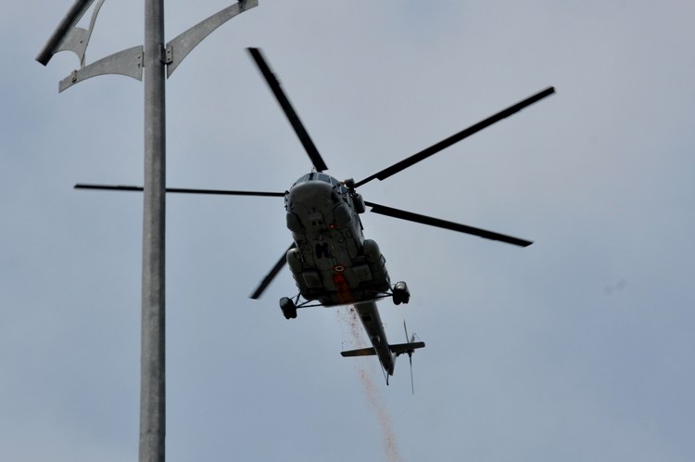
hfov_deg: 17.1
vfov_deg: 11.4
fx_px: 2314
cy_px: 231
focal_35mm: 120
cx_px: 348
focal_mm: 80
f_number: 14
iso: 320
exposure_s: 1/800
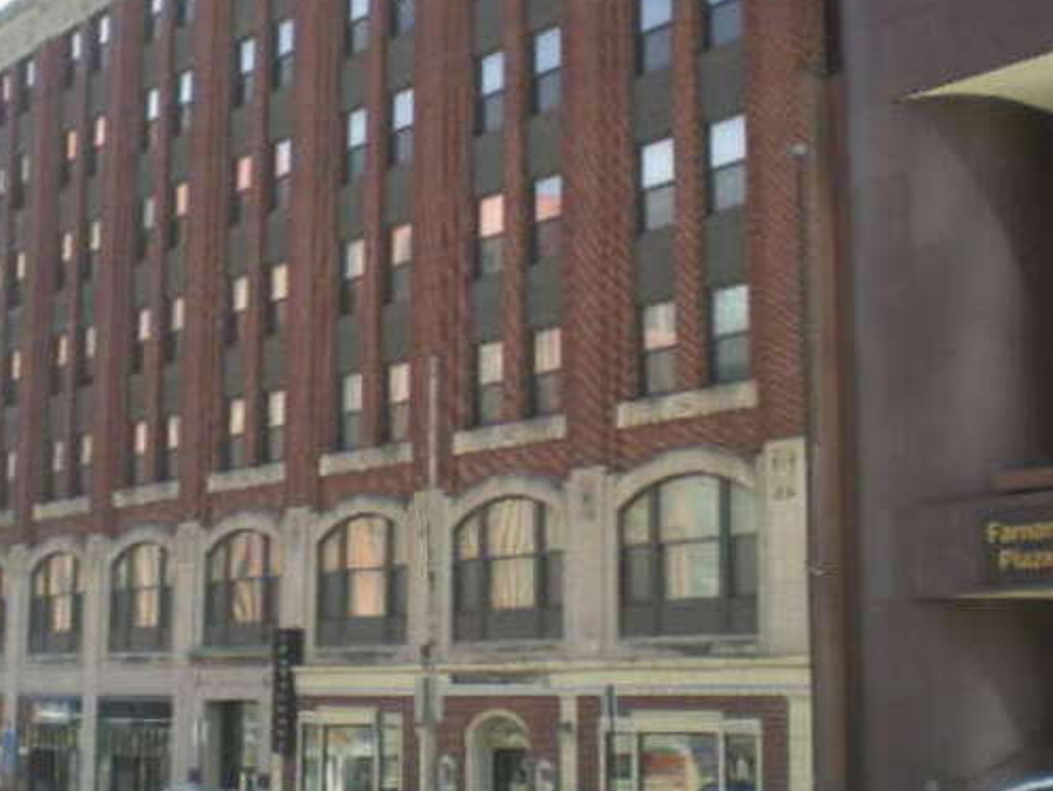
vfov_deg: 24.0
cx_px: 414
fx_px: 1856
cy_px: 349
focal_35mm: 61
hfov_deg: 31.6
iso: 64
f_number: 3.1
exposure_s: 1/180
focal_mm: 6.3
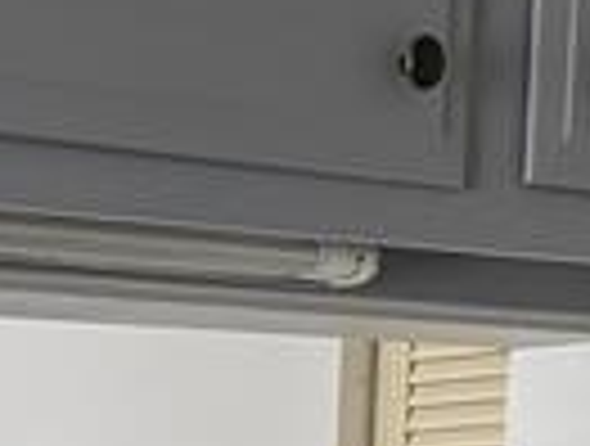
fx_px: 3196
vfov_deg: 7.4
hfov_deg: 10.2
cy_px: 1162
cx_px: -270
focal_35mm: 187
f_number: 1.85
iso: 225
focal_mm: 6.81
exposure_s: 1/23.8
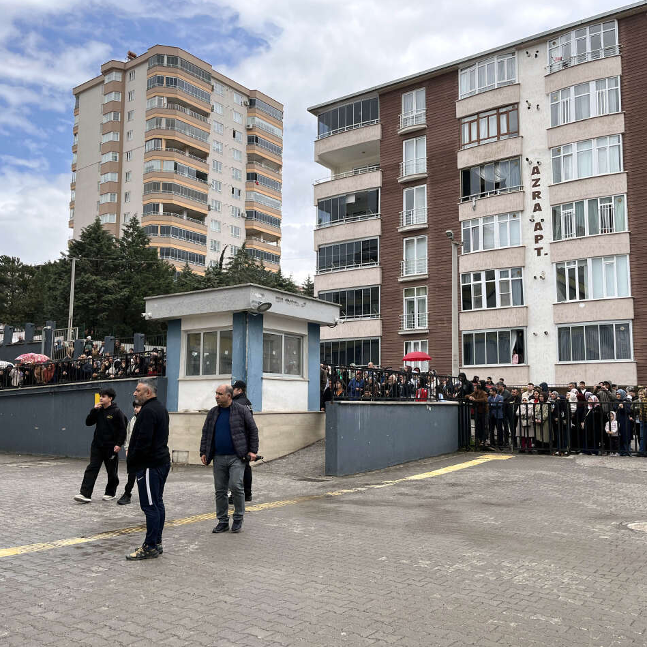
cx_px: 348
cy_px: 326
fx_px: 656
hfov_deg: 52.5
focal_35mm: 31
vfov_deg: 52.5
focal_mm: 5.1
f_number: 1.6
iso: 50
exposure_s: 1/1890
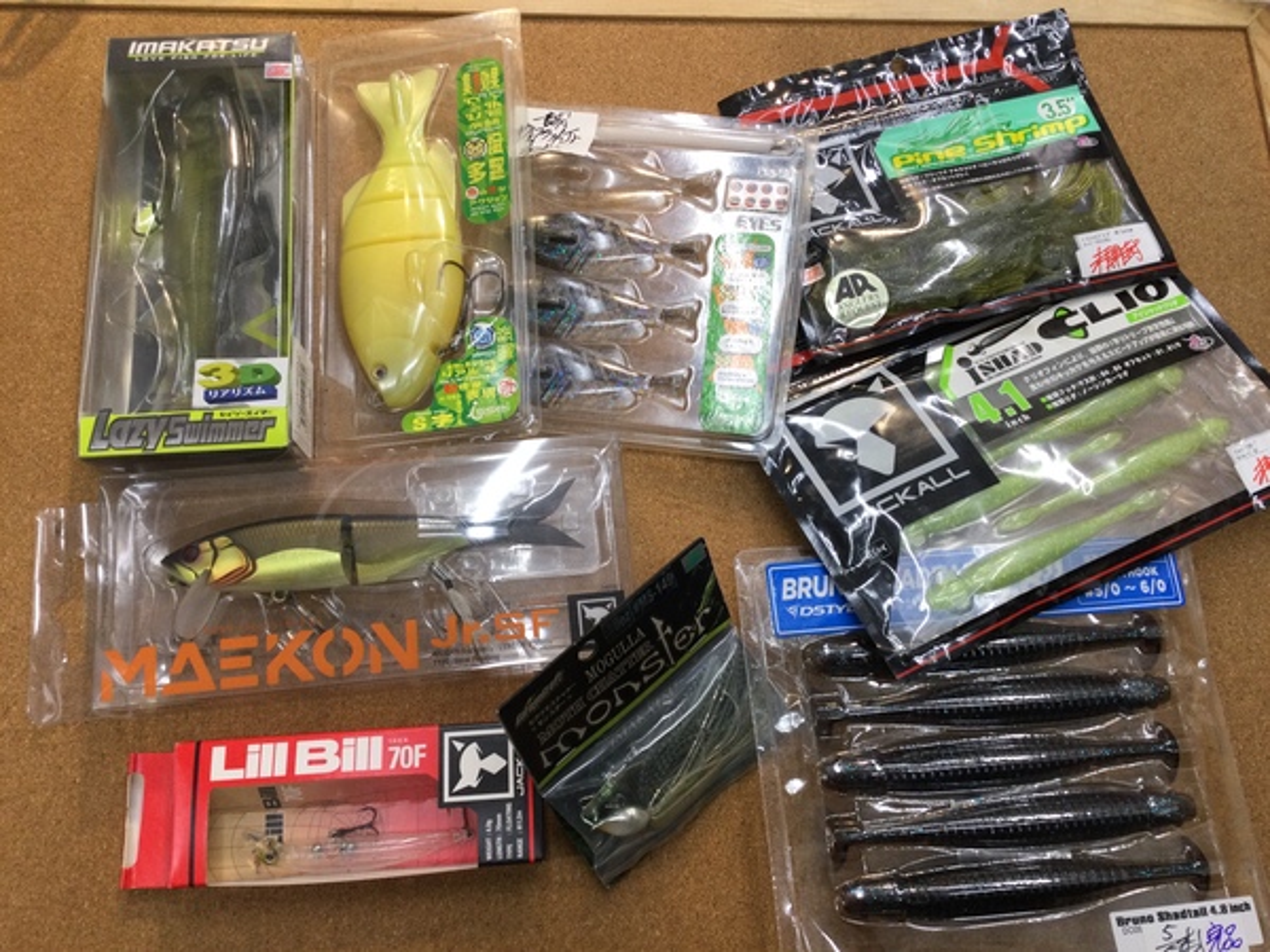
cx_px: 635
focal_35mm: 31
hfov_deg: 58.4
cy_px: 476
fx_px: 1137
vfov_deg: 45.4
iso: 25
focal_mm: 3.3
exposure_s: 1/40
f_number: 2.4
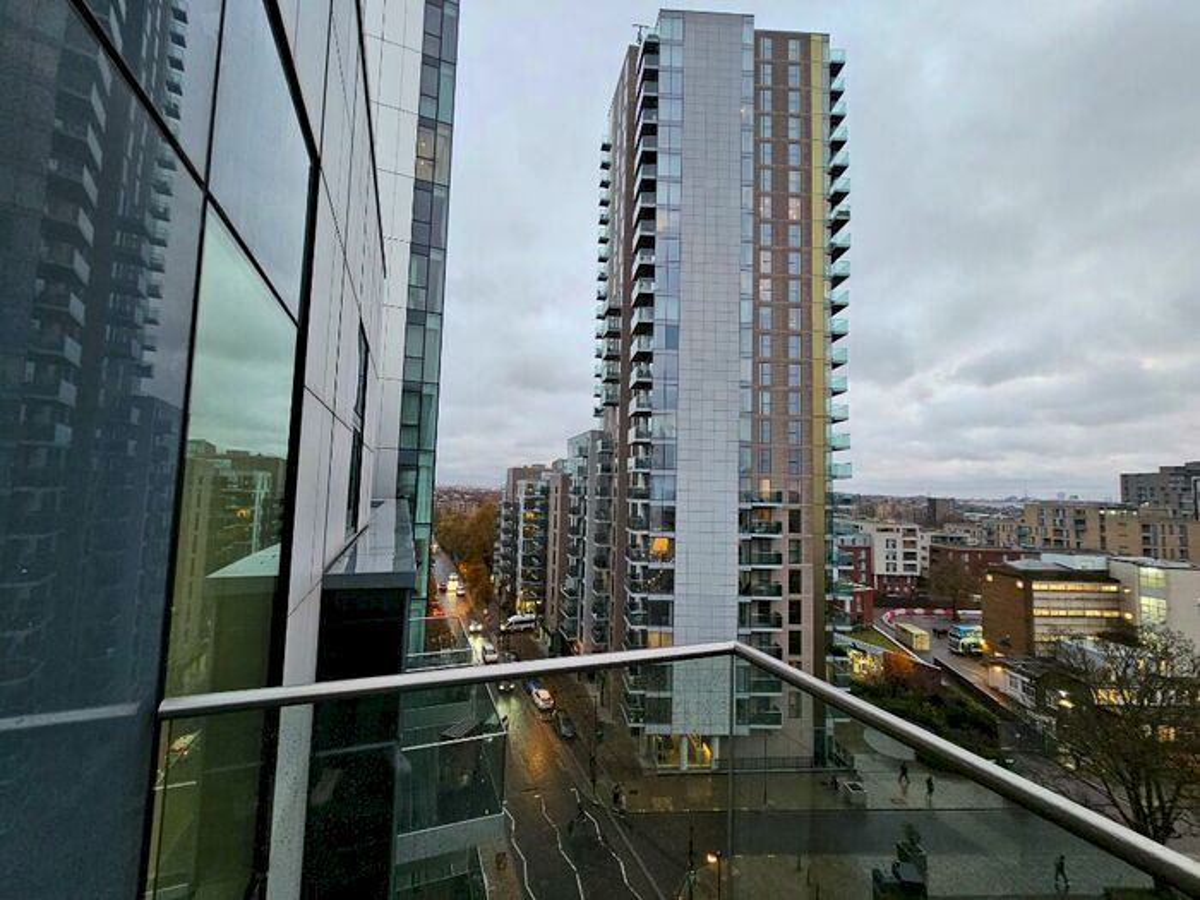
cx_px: 600
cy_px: 450
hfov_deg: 106.2
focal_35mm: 13
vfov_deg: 89.9
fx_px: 451
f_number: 2.2
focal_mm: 2.2
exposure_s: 1/50
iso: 250
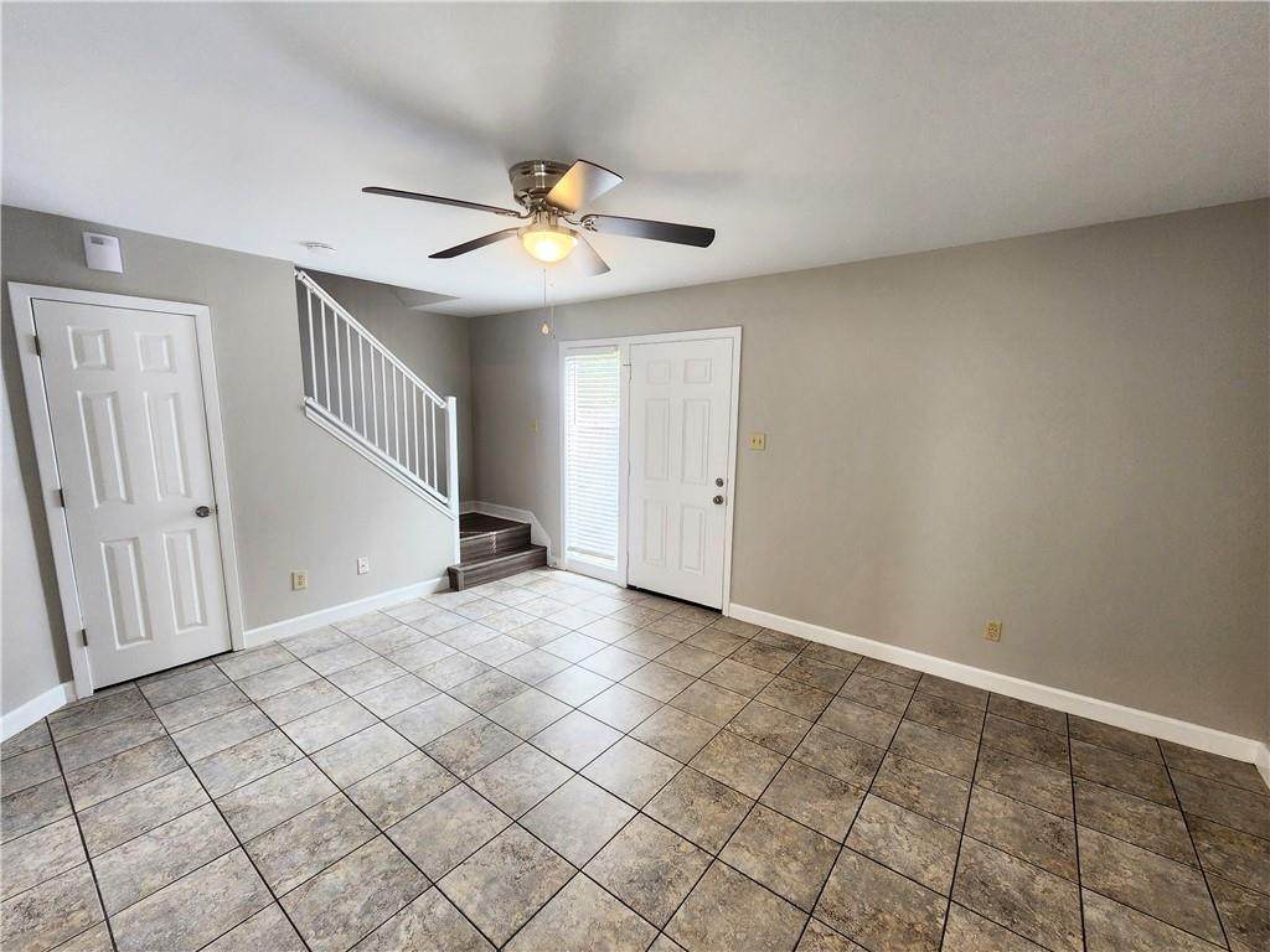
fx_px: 477
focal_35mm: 13
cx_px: 635
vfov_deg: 89.9
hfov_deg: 106.2
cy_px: 476
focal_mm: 2.2
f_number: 2.2
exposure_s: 1/60
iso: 100
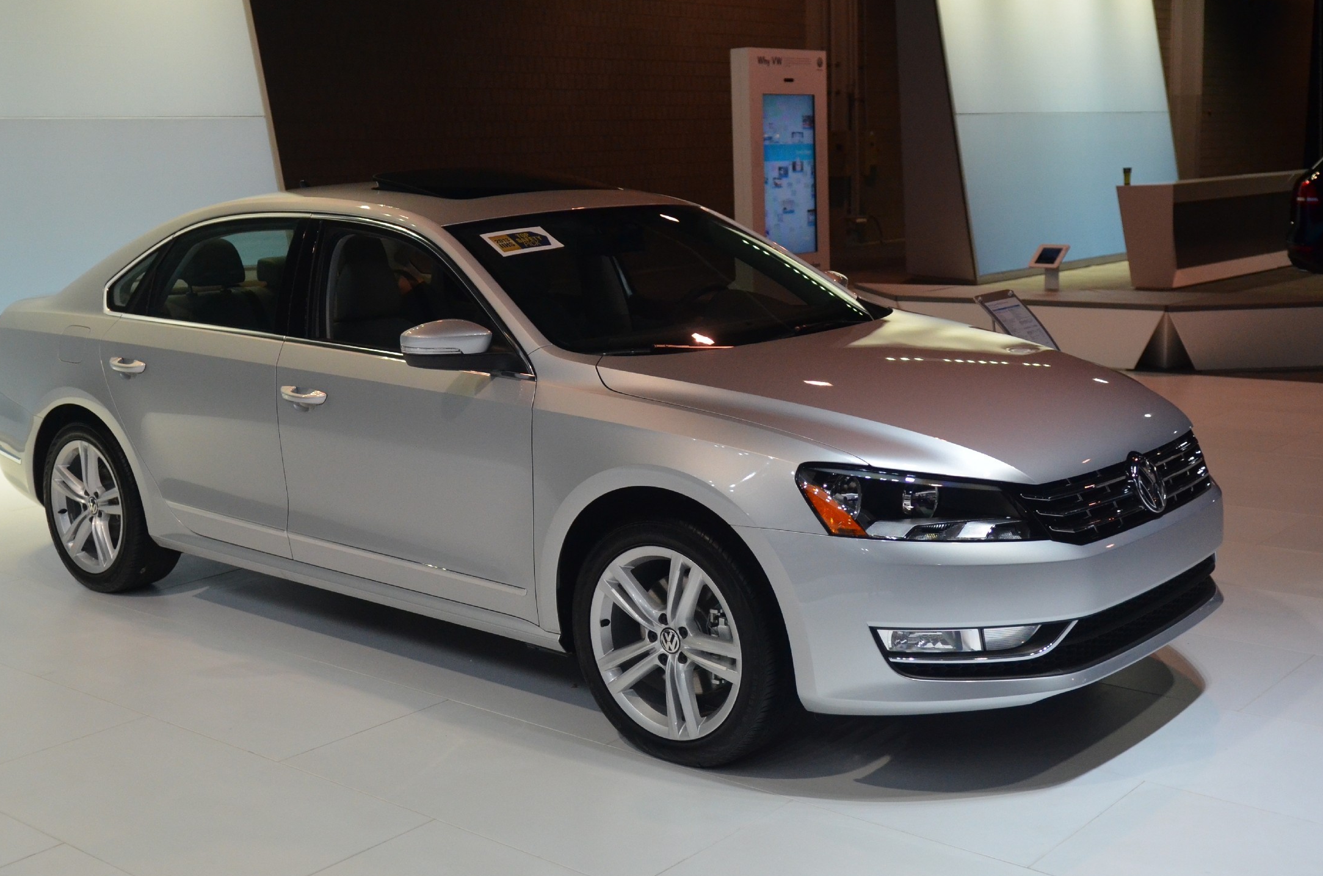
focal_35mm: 45
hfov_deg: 43.7
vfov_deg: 29.7
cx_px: 624
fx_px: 1650
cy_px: 393
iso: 1600
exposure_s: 1/400
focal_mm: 26
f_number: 2.8
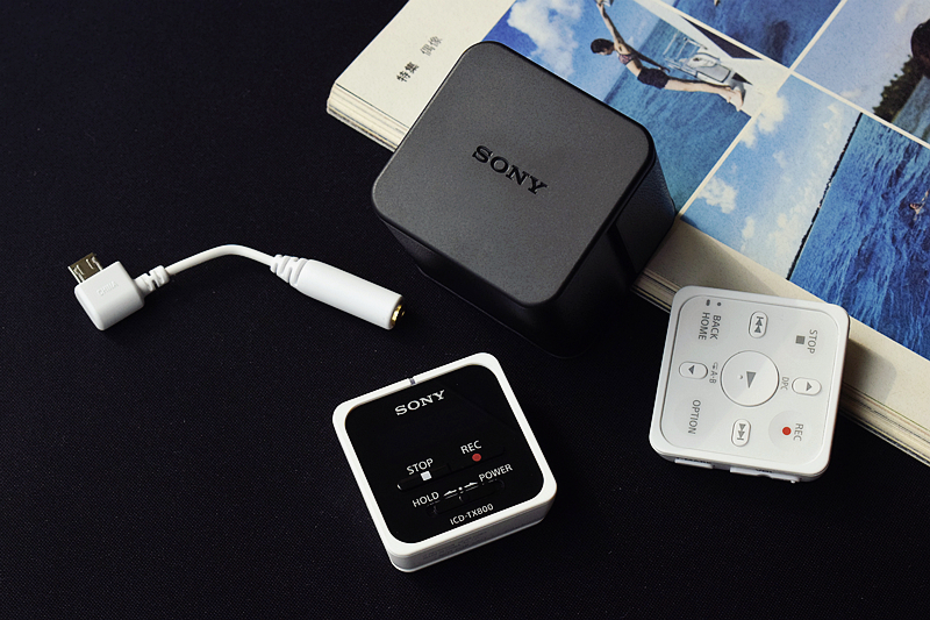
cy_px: 310
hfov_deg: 24.6
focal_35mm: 82
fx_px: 2131
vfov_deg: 16.5
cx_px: 465
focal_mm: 55
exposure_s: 1/500
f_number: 11
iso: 1600
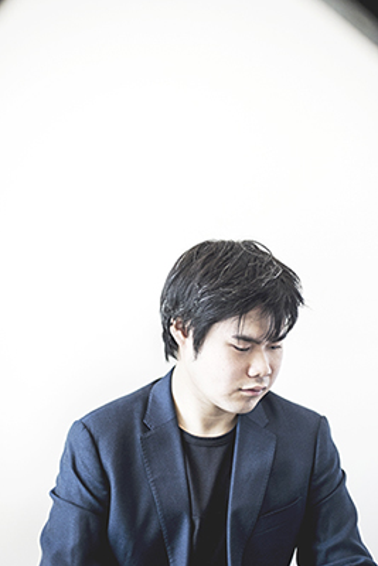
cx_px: 187
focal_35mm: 60
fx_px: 944
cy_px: 270
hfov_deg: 22.6
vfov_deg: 33.4
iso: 500
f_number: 1.8
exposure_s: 1/125
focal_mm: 50
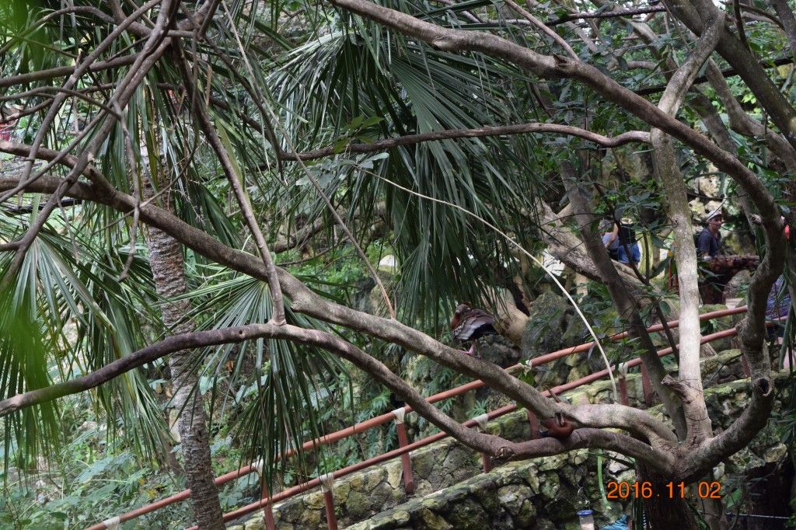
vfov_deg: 16.5
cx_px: 398
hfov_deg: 24.6
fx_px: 1823
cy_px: 265
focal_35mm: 82
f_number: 5.6
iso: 400
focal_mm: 55
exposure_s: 1/60
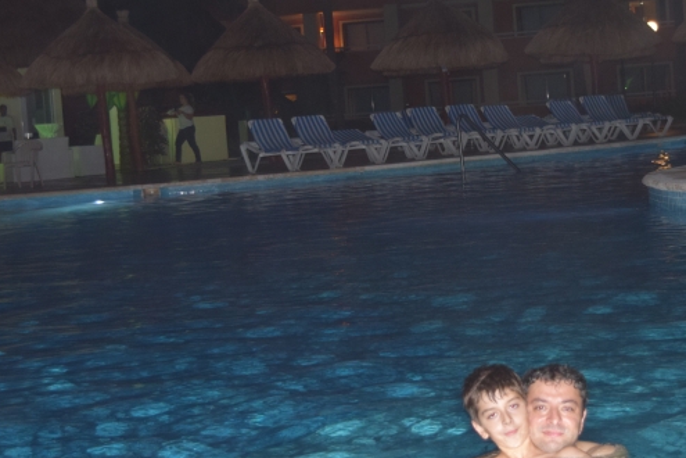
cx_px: 461
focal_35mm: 93
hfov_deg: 21.8
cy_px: 237
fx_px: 1772
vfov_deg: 14.7
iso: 800
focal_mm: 30
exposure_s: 1/30
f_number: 4.2
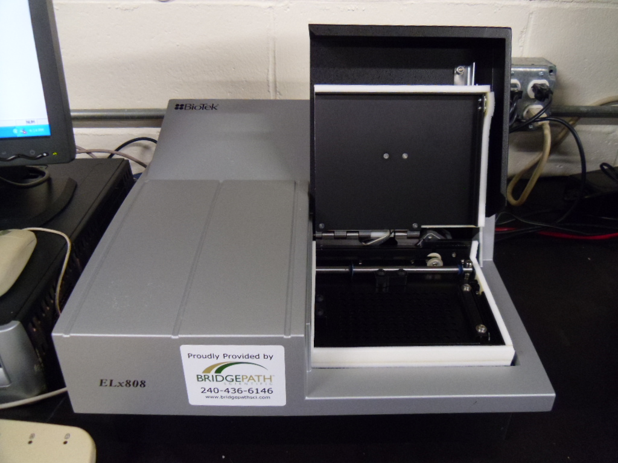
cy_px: 232
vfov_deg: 45.4
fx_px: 553
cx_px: 309
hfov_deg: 58.4
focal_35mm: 31
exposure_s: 1/22
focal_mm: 5.6
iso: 400
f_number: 3.3
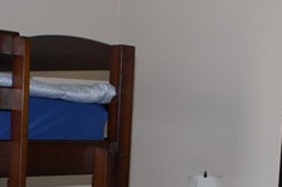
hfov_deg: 26.0
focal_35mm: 78
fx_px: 610
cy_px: 196
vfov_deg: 17.0
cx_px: 179
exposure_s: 1/60
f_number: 2.8
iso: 400
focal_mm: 18
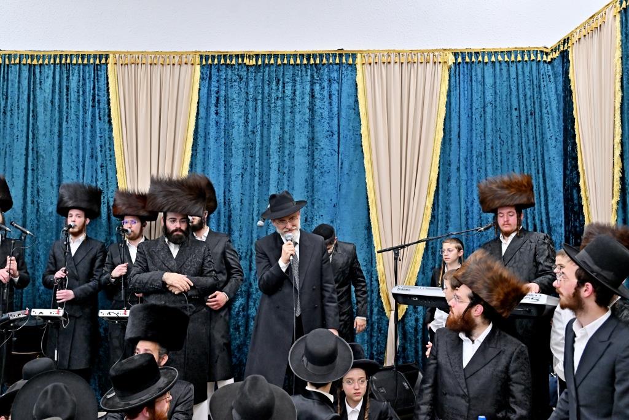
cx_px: 314
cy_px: 210
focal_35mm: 34
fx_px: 585
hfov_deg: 56.5
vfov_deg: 39.4
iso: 800
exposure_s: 1/200
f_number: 4
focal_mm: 33.5
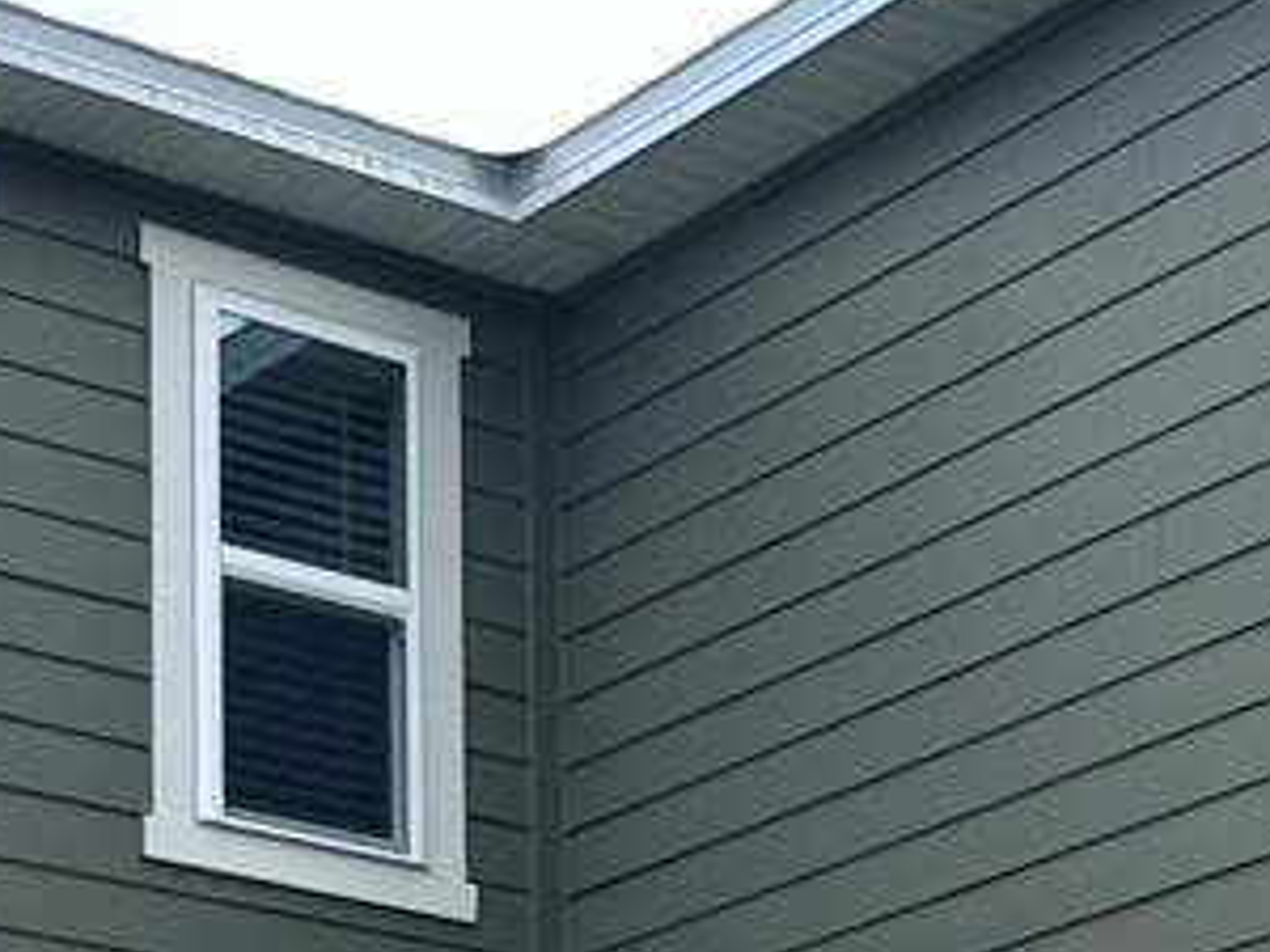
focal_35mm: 128
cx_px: 1158
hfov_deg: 15.2
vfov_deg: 10.9
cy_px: 1699
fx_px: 4696
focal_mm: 6.76
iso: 80
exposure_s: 1/1980
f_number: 1.78
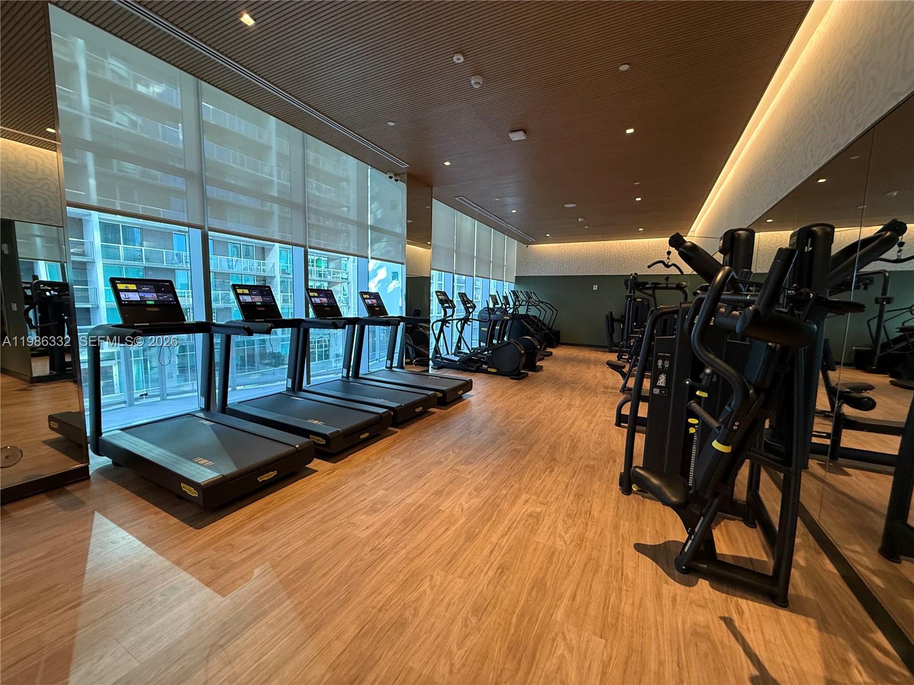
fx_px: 370
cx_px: 457
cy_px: 342
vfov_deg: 85.7
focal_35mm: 14
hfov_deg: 102.1
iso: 250
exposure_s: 1/60
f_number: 2.2
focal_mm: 2.22
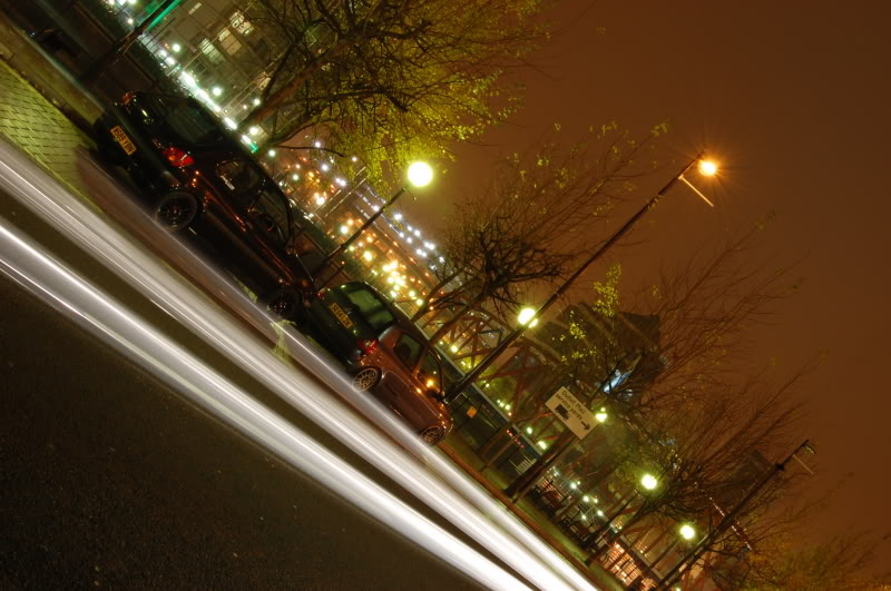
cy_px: 296
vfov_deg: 28.9
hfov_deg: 42.4
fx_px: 1149
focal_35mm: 46
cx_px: 446
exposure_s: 30
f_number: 25
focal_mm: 31
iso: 200
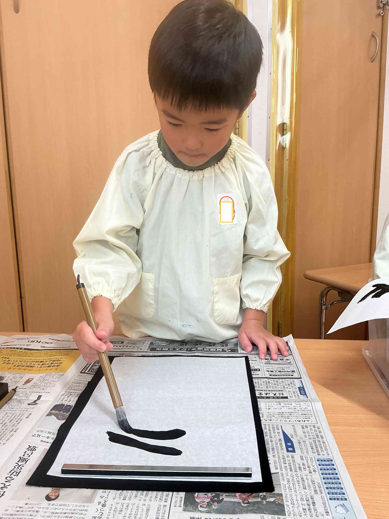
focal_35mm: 29
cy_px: 260
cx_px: 194
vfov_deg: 61.7
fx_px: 435
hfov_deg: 48.2
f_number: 1.8
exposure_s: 1/120
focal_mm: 3
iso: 64
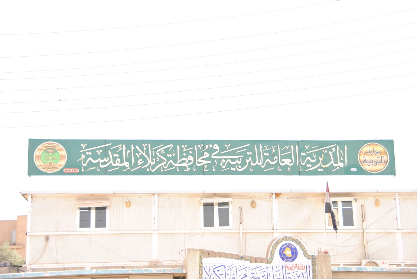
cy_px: 140
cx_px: 208
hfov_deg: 27.0
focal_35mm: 75
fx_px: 870
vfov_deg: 18.2
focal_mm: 50
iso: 200
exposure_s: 1/320
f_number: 5
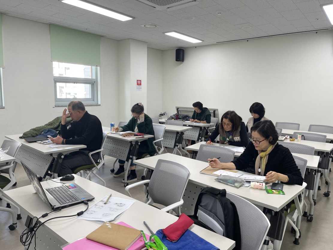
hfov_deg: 69.4
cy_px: 125
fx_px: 240
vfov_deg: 54.9
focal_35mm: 25
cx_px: 166
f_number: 1.6
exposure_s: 1/120
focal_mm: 5.1
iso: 80
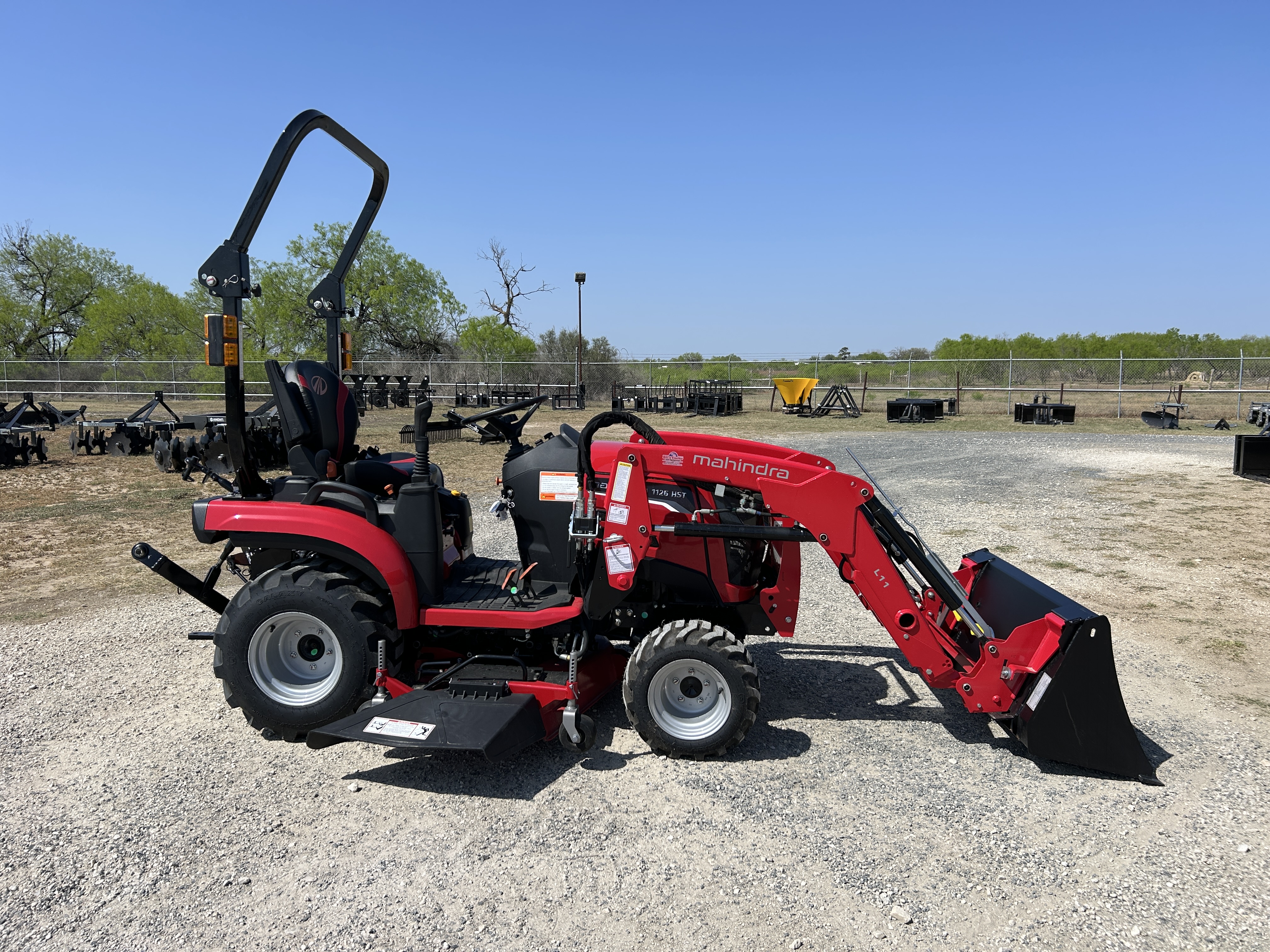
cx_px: 635
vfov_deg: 53.1
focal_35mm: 26
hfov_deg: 67.3
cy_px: 476
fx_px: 954
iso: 50
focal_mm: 5.7
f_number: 1.5
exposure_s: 1/4831
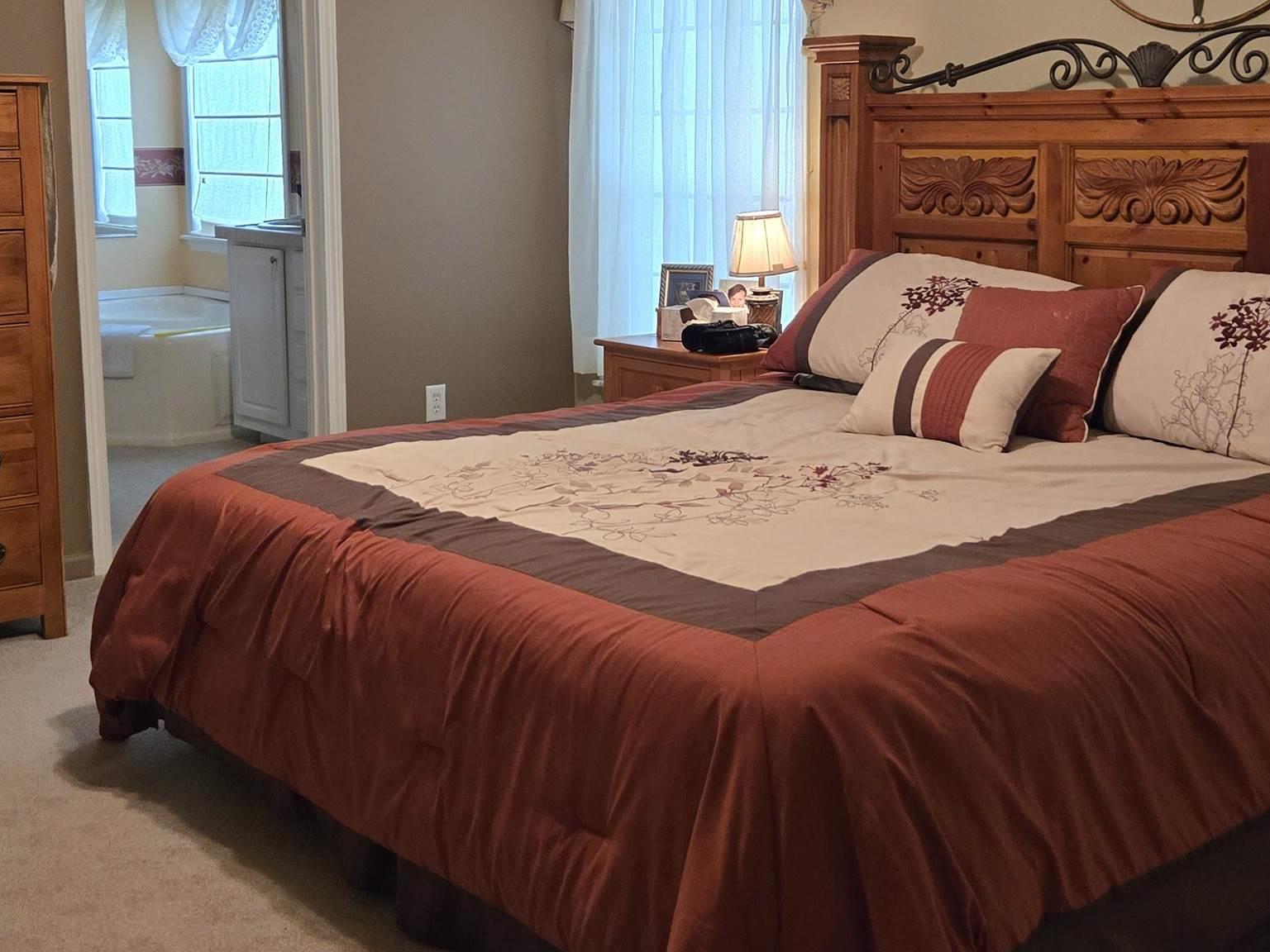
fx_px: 1688
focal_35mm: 46
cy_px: 344
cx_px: 621
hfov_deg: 41.2
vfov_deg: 31.3
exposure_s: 1/120
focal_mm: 5.4
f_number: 1.8
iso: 800
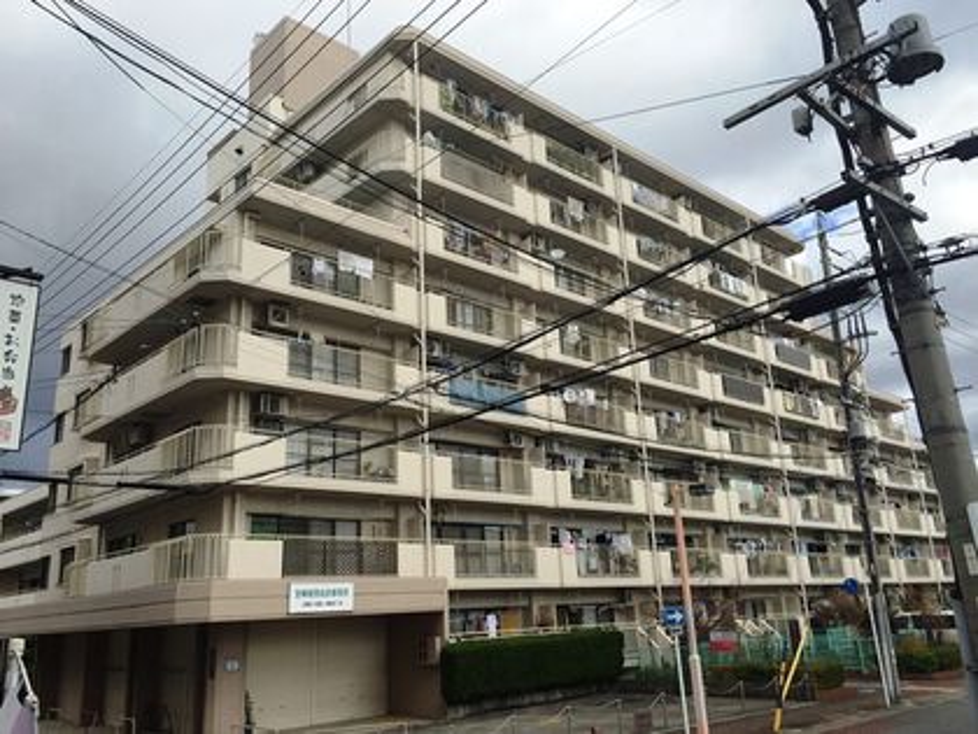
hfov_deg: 61.7
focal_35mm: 29
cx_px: 489
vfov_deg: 48.2
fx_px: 819
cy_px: 367
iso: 32
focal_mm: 4.15
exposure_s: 1/1364
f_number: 2.2
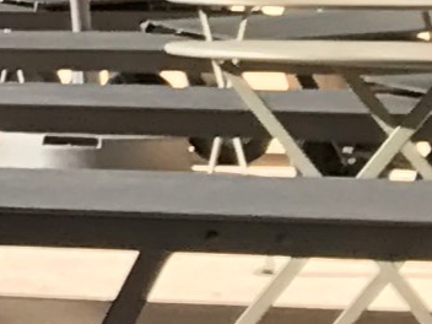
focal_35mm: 214
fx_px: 2671
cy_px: -464
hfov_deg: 7.2
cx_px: -1203
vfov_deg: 6.6
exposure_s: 1/870
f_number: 1.8
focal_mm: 3.99
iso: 20
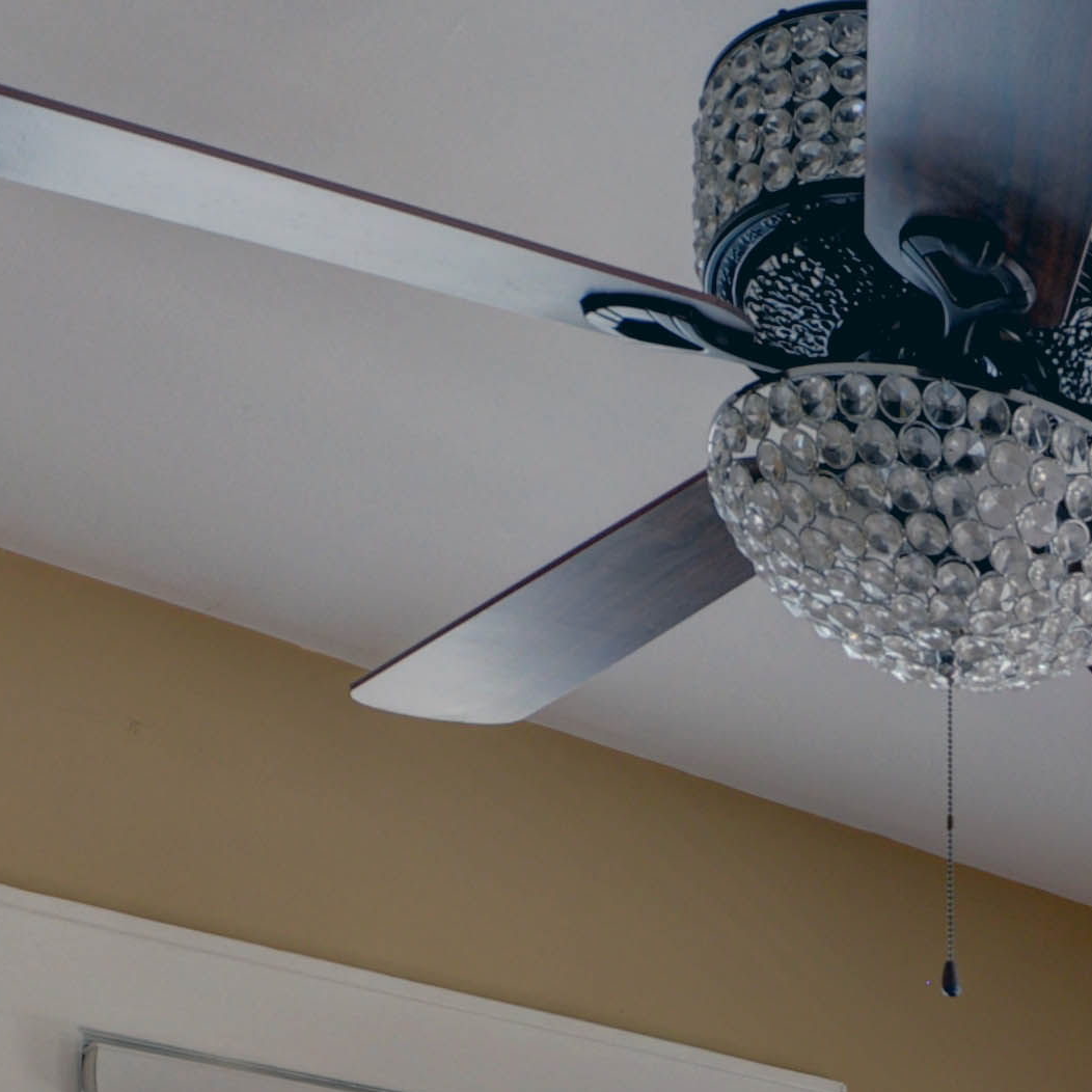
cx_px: 1869
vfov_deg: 19.9
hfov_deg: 19.8
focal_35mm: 68
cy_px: 1867
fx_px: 2427
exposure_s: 1/60
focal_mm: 14
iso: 640
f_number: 9
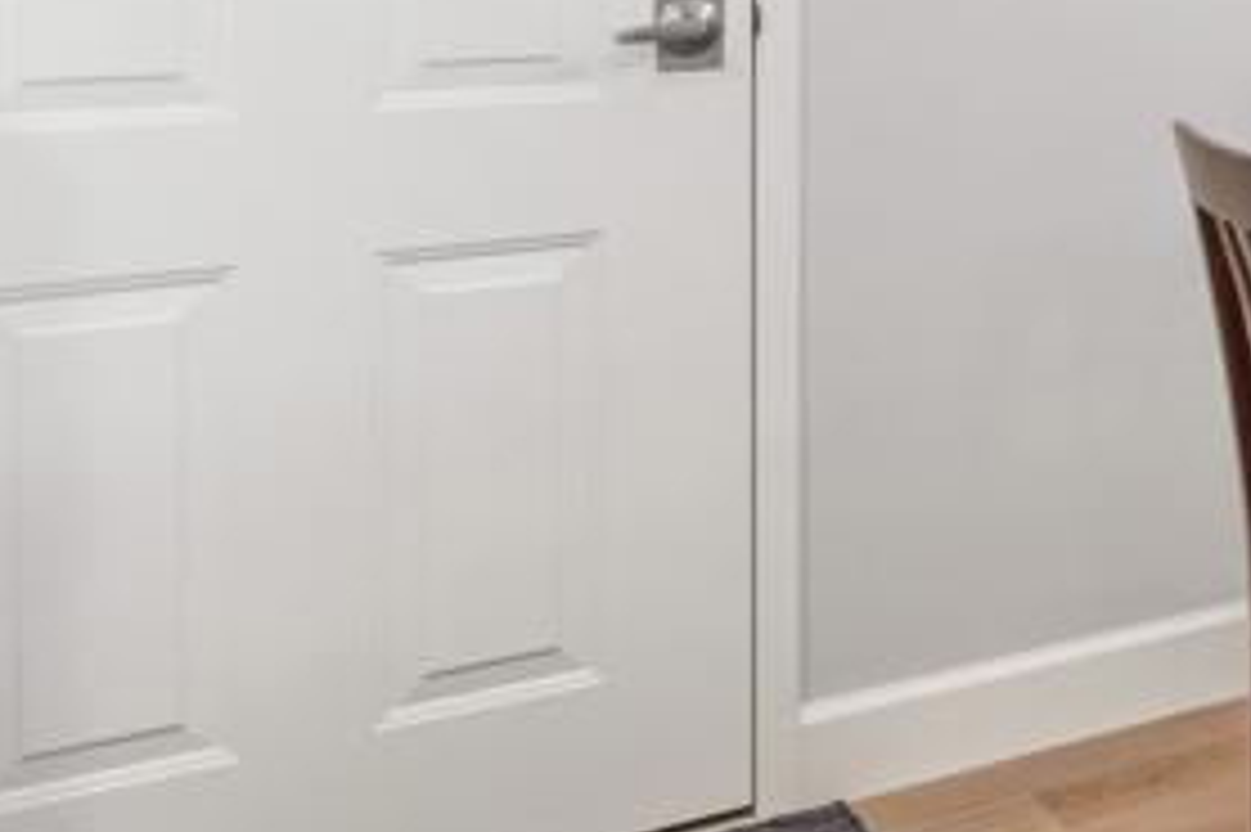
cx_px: 1786
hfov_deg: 26.4
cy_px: -79
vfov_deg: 21.8
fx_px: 2049
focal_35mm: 59
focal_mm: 16
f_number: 8
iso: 500
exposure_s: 1/2
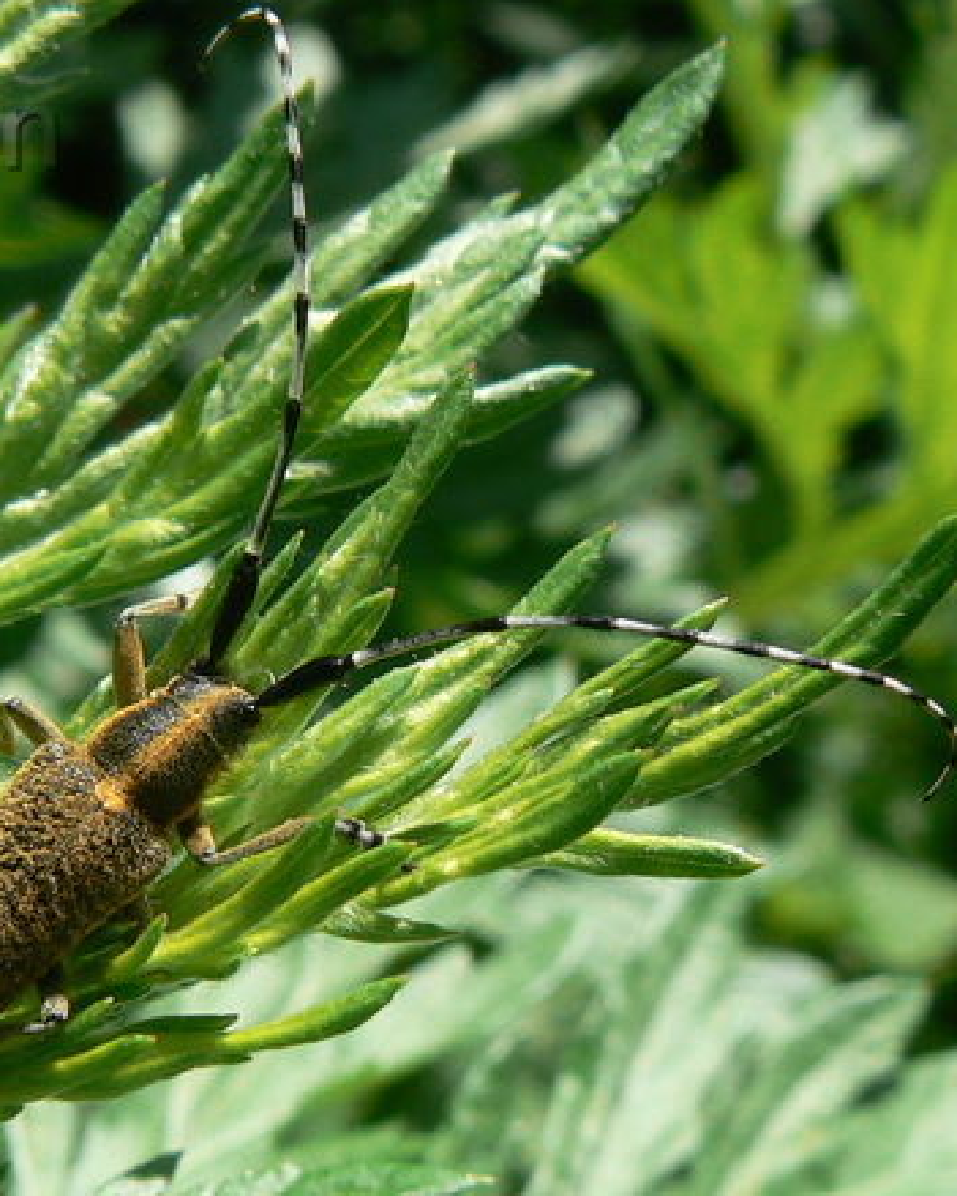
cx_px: 292
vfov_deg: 38.8
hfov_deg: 31.1
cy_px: 588
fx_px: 1700
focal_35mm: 48
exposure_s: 1/320
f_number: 5.6
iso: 80
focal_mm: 6
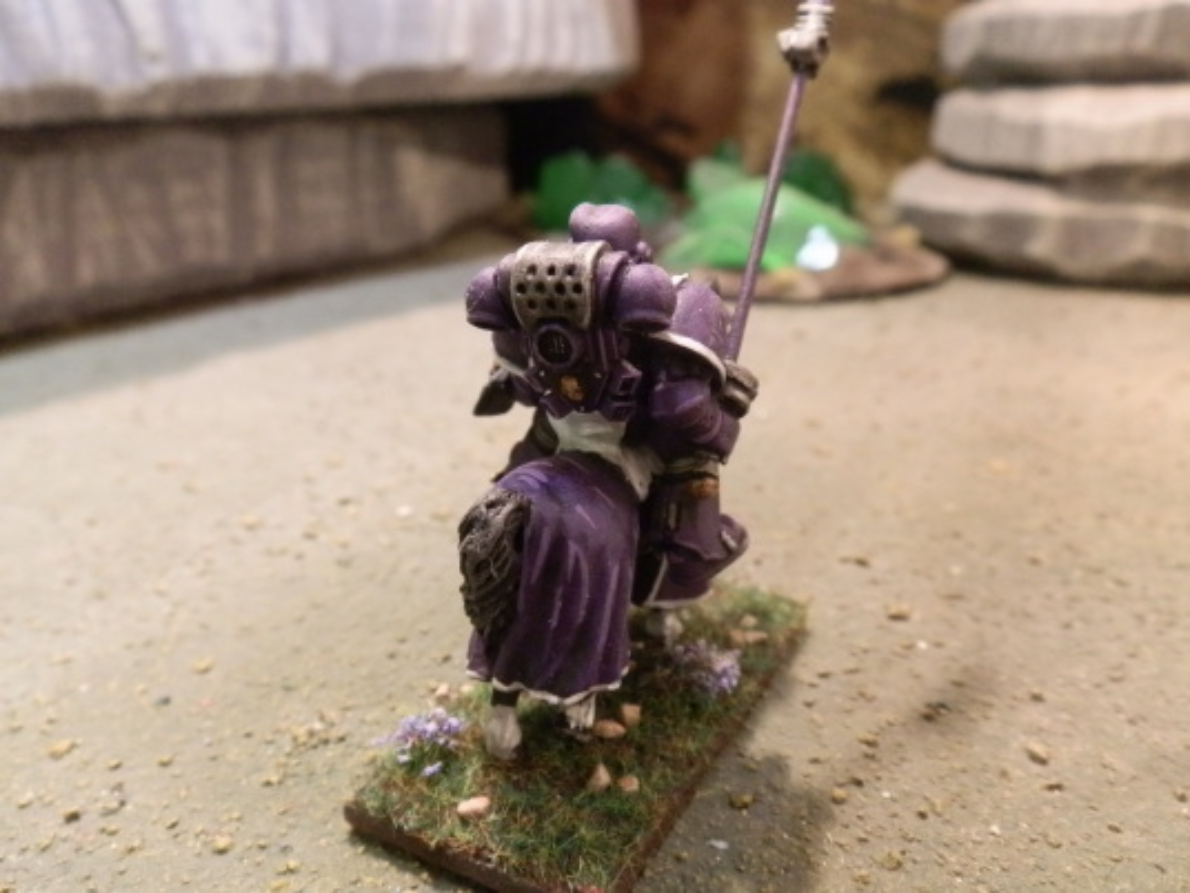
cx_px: 595
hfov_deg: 63.4
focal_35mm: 28
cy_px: 446
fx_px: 963
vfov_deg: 49.7
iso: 400
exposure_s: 1/30
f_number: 3.1
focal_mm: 5
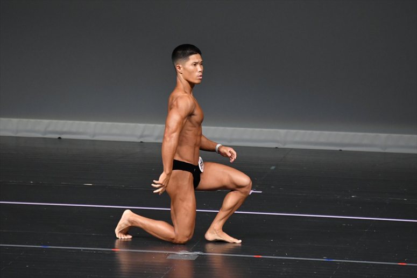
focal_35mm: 450
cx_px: 208
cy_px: 139
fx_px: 5210
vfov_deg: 3.1
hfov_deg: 4.6
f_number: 5.6
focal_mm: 300
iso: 4000
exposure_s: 1/400
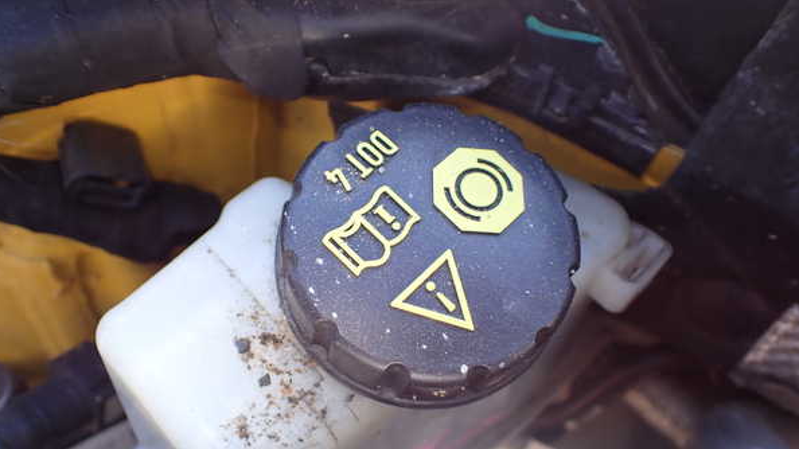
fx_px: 699
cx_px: 397
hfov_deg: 59.5
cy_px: 269
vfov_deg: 35.5
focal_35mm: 33
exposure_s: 1/125
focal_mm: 5.4
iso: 100
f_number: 2.3
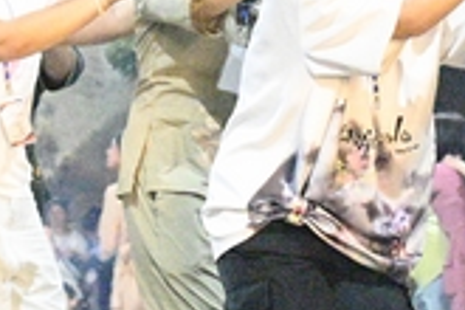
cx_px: 358
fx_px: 4327
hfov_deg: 6.1
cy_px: 34
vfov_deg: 4.1
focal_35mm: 335
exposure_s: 1/200
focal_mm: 85
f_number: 5.6
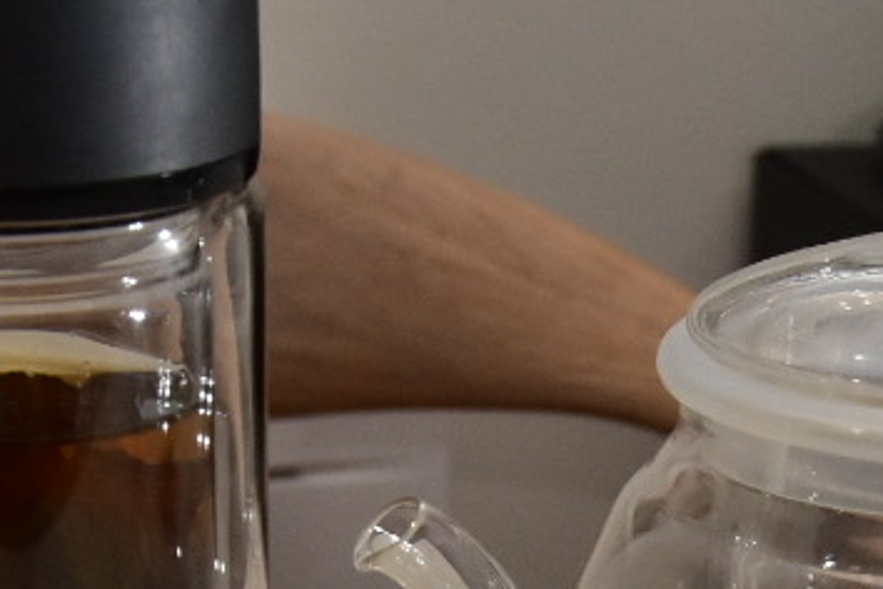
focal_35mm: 199
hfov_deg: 10.3
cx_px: 761
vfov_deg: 6.8
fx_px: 4888
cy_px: 993
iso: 800
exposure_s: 1/125
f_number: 8
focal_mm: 29
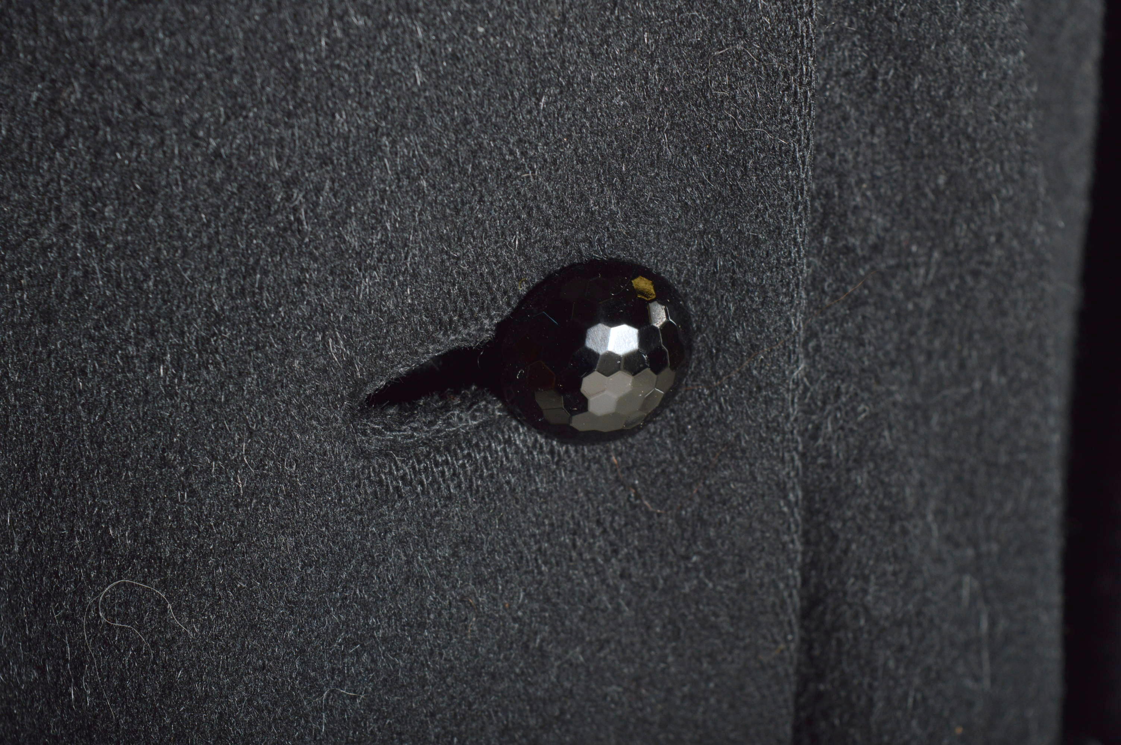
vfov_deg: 16.5
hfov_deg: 24.6
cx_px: 560
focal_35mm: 82
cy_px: 372
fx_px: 2567
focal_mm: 55
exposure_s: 1/200
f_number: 9
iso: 400
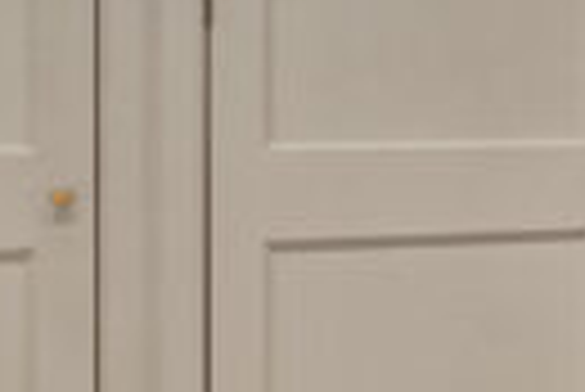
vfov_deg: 12.4
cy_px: 88
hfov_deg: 9.7
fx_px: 1789
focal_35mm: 110
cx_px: 2034
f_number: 8
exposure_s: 1/3
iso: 400
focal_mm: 14
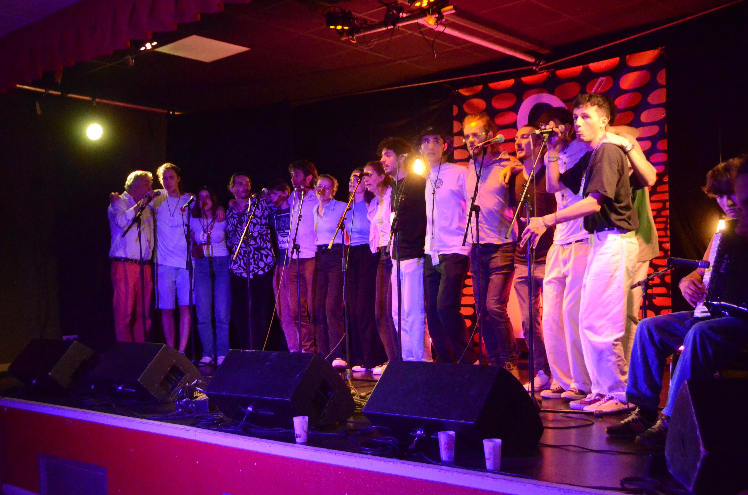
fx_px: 809
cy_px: 248
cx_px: 374
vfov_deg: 34.1
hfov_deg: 49.6
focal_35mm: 39
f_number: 4.5
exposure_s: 1/80
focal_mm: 26
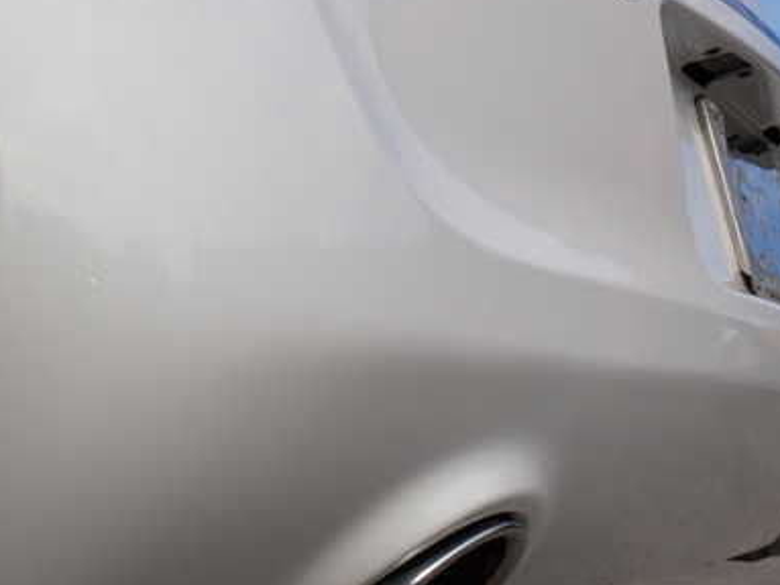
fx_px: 1554
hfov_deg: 28.2
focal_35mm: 69
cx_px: 426
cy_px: 267
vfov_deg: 21.3
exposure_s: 1/800
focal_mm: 7.84
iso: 100
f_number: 4
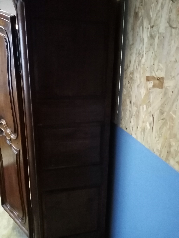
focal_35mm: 26
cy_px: 119
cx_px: 90
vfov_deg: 67.3
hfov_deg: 53.1
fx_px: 179
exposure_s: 1/20
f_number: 1.8
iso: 1422
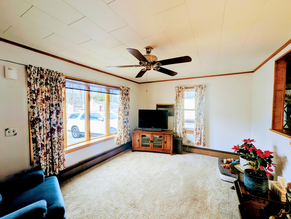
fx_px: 109
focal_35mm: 13
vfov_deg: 90.0
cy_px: 110
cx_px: 146
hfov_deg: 106.1
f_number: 2.2
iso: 48
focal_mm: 1.95
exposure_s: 1/148
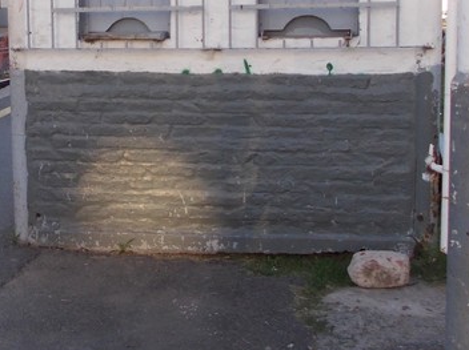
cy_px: 105
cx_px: 124
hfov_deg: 31.2
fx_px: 825
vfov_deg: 23.8
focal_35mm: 61
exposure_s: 1/250
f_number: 2.7
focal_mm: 4
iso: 80
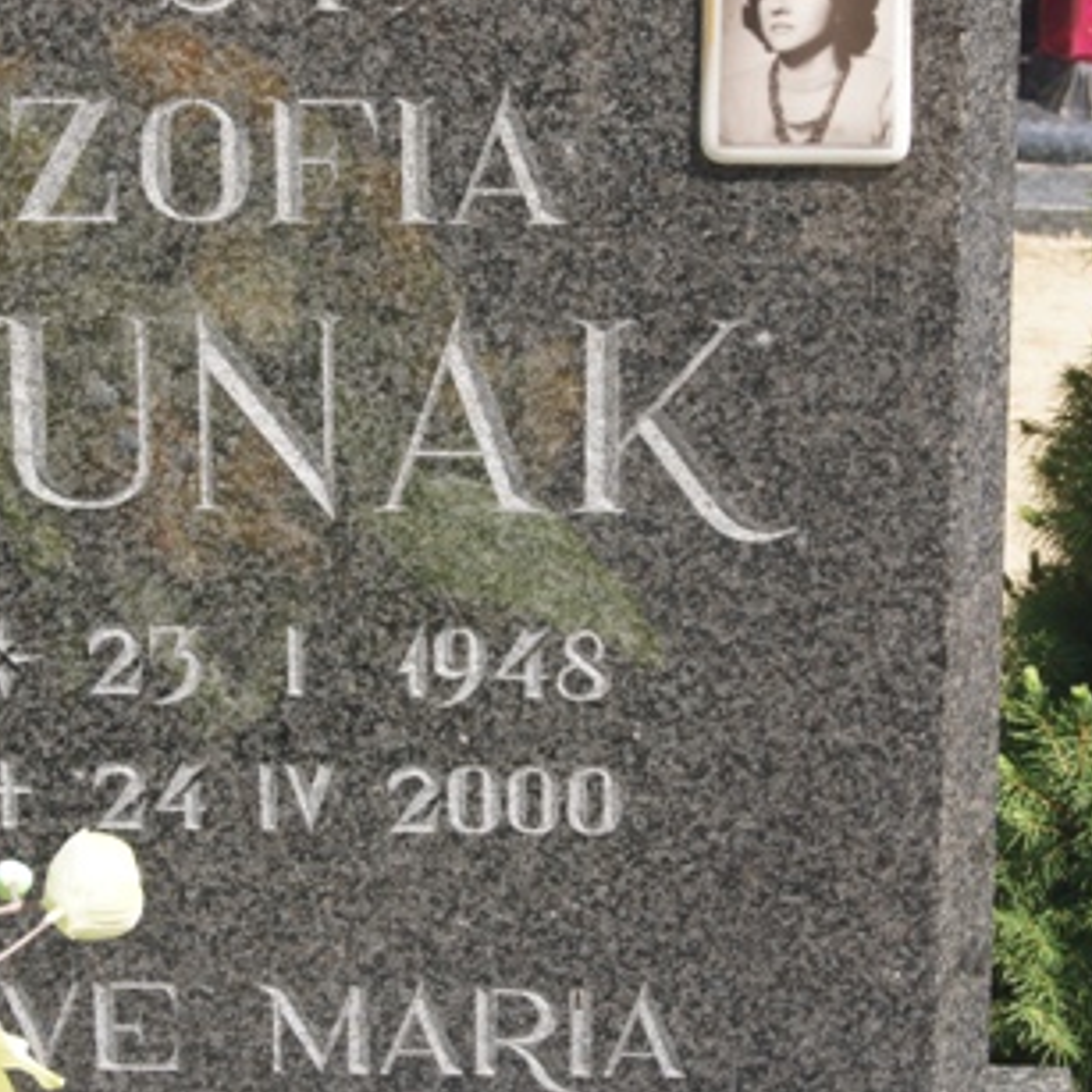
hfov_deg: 13.1
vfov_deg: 13.1
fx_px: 4747
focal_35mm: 133
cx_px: 402
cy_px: 402
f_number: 13
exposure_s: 1/125
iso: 200
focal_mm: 50
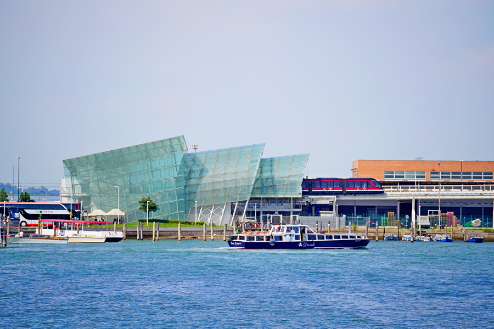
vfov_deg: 4.9
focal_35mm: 280
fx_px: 3842
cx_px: 247
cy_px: 164
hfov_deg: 7.4
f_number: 6.3
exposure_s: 1/320
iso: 100
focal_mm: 280
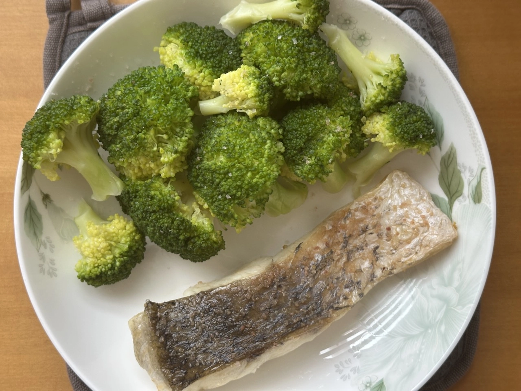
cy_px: 196
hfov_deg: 39.7
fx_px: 722
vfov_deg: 30.3
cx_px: 260
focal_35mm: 48
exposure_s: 1/60
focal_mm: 6.9
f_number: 1.8
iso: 125
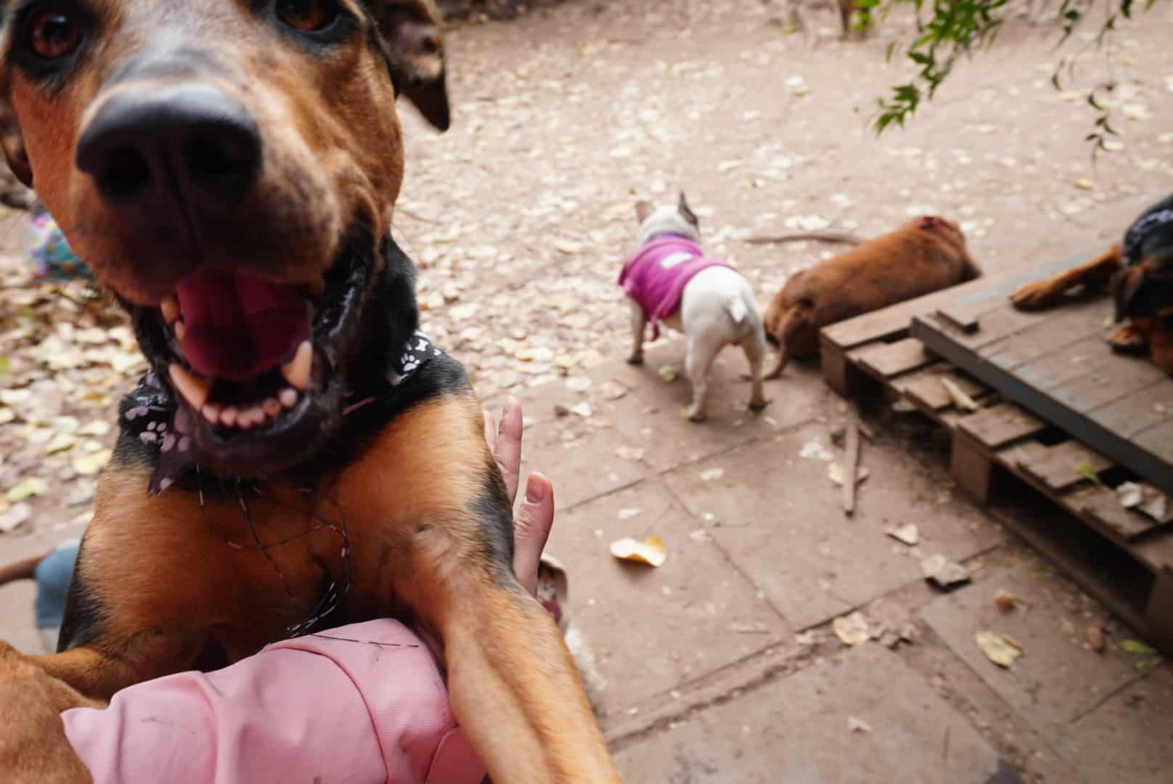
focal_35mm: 30
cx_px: 586
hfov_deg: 61.9
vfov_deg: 43.7
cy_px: 392
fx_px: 978
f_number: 5.6
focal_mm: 20
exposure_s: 1/125
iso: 200
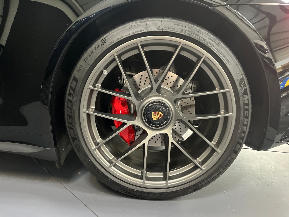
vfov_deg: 53.1
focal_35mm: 26
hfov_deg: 67.3
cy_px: 108
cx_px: 144
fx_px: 217
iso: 640
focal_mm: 5.1
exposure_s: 1/33
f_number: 1.6
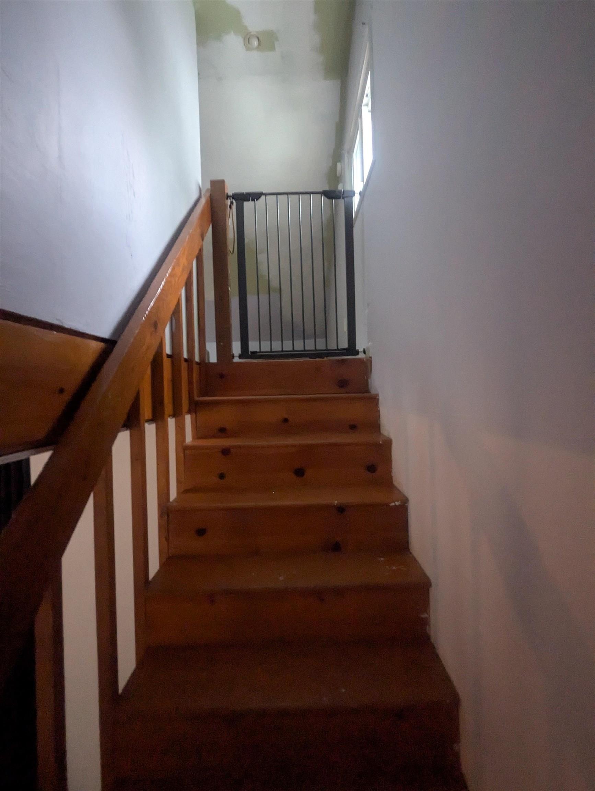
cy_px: 396
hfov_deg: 78.2
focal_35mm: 16
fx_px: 366
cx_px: 298
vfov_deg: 94.4
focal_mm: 2.35
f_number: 2.2
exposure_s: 1/20
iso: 1543
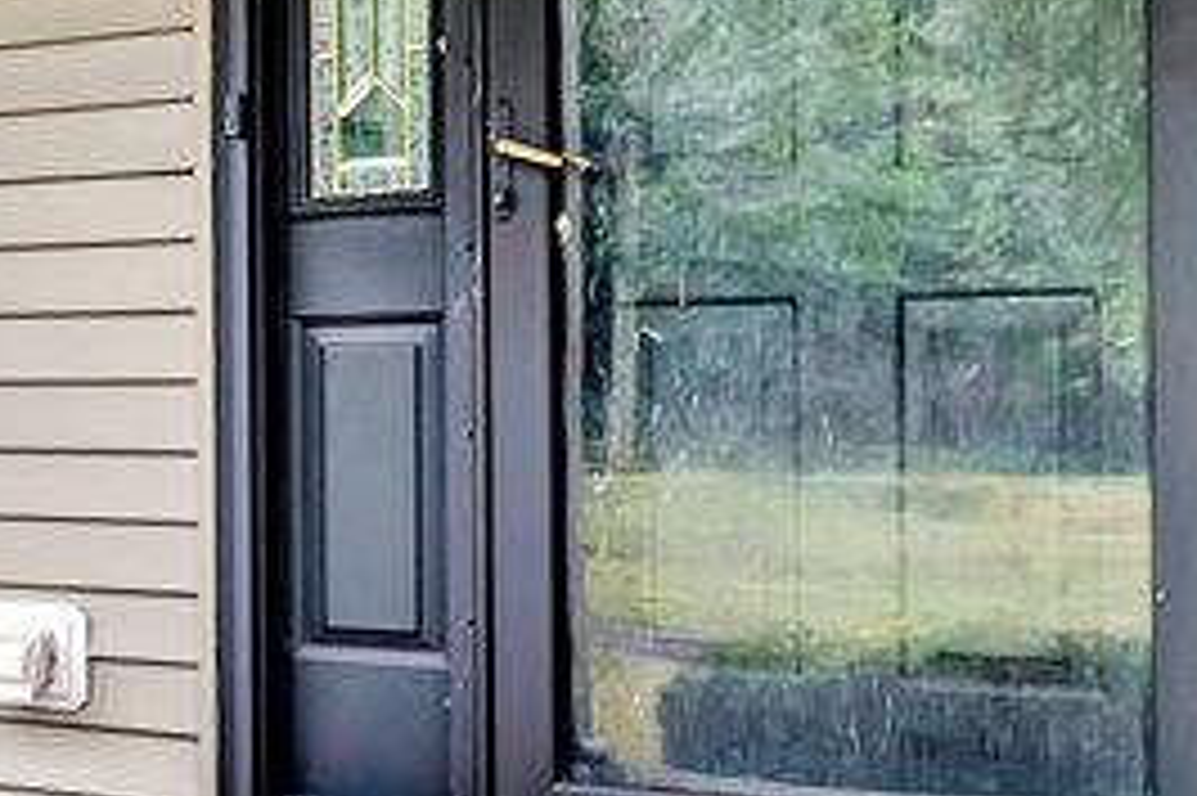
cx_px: -846
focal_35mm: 77
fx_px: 2559
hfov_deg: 20.3
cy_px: 376
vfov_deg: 17.7
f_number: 5.6
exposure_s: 1/400
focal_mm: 16
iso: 320
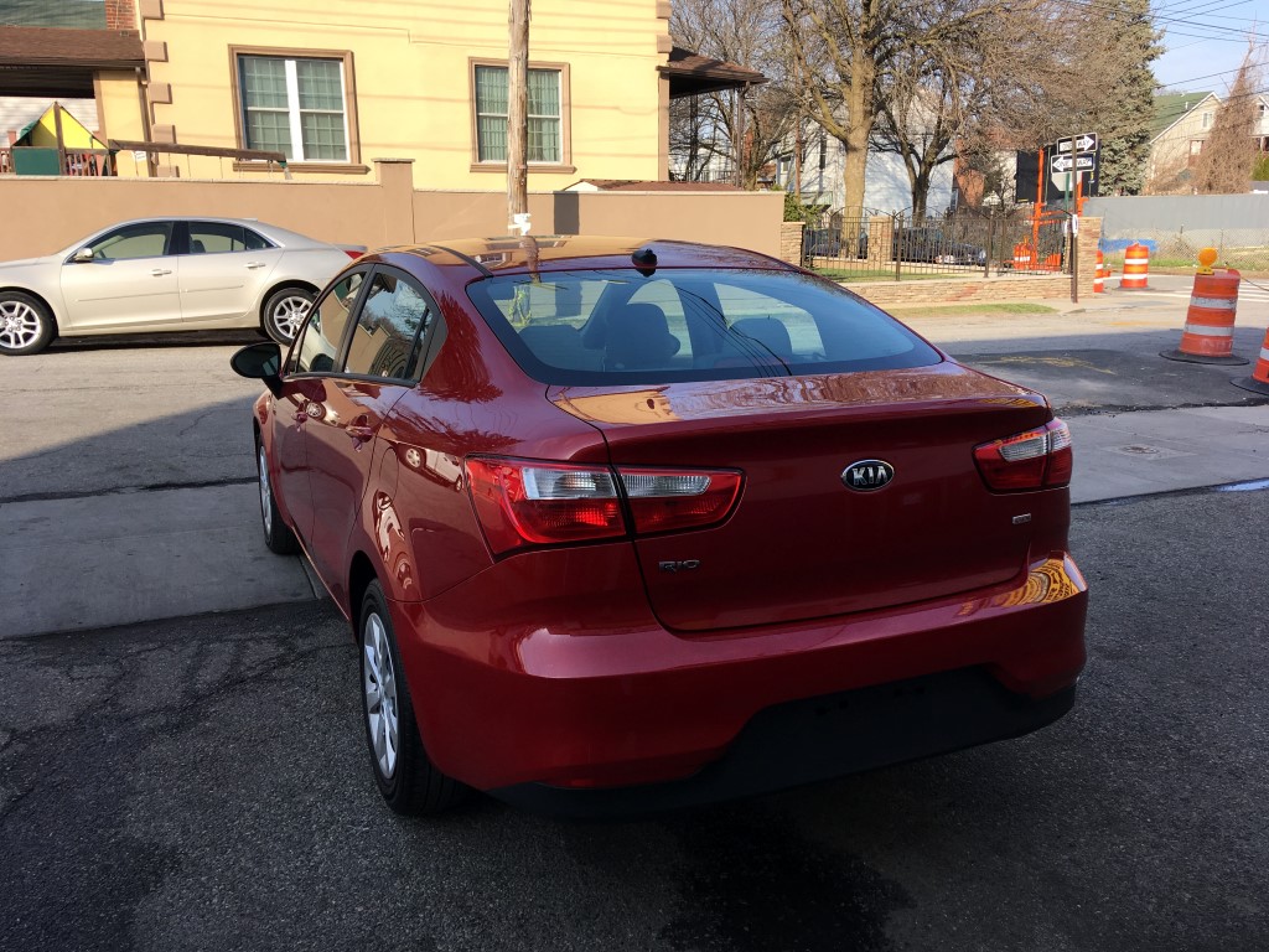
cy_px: 476
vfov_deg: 48.2
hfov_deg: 61.7
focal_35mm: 29
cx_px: 634
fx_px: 1063
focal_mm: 4.15
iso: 25
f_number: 2.2
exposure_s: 1/605
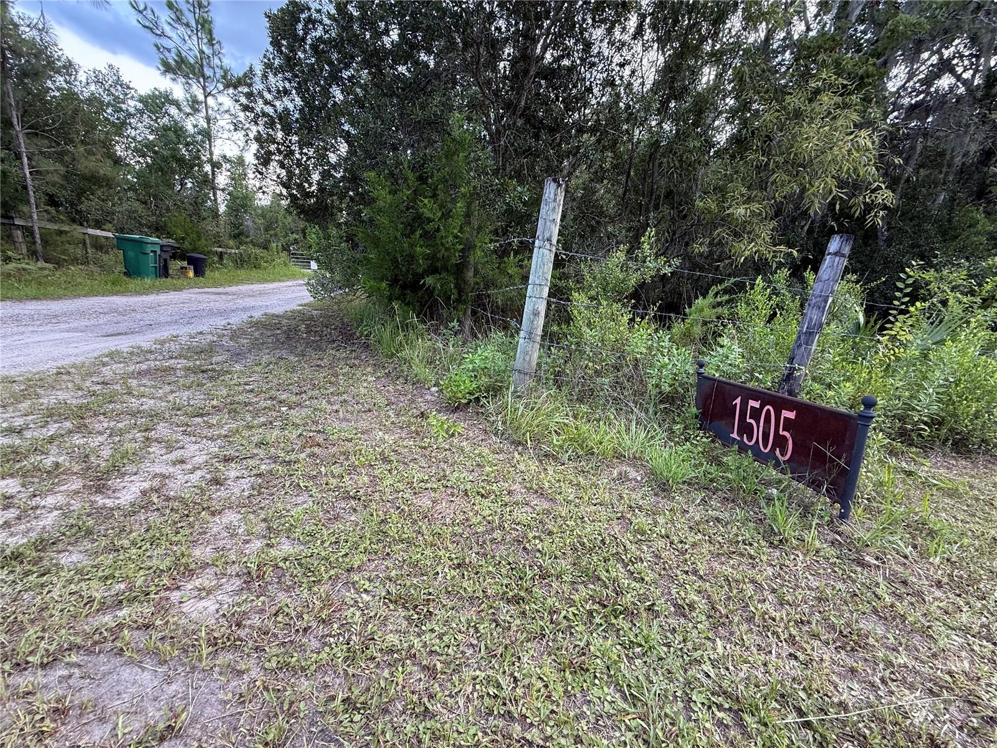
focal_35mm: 14
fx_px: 403
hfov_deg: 102.1
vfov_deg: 85.7
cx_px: 498
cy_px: 374
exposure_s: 1/99
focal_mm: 2.22
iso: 64
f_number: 2.2
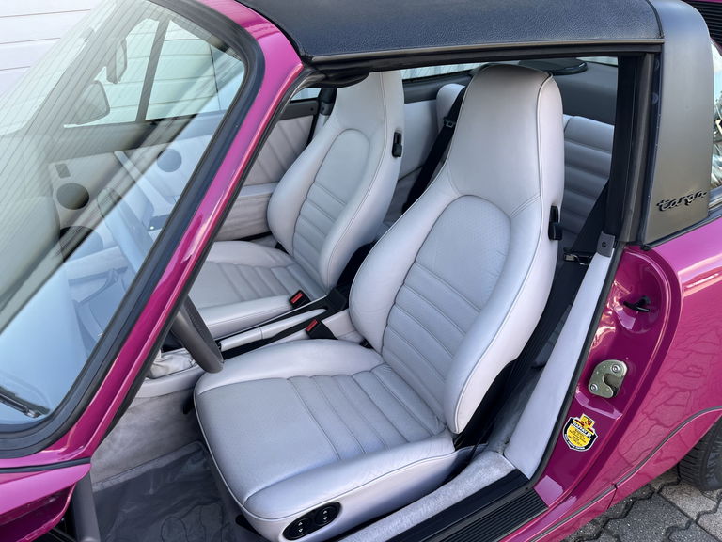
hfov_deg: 67.3
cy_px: 271
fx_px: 542
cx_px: 361
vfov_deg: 53.1
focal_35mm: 26
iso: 50
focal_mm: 5.1
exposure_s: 1/342
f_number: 1.6
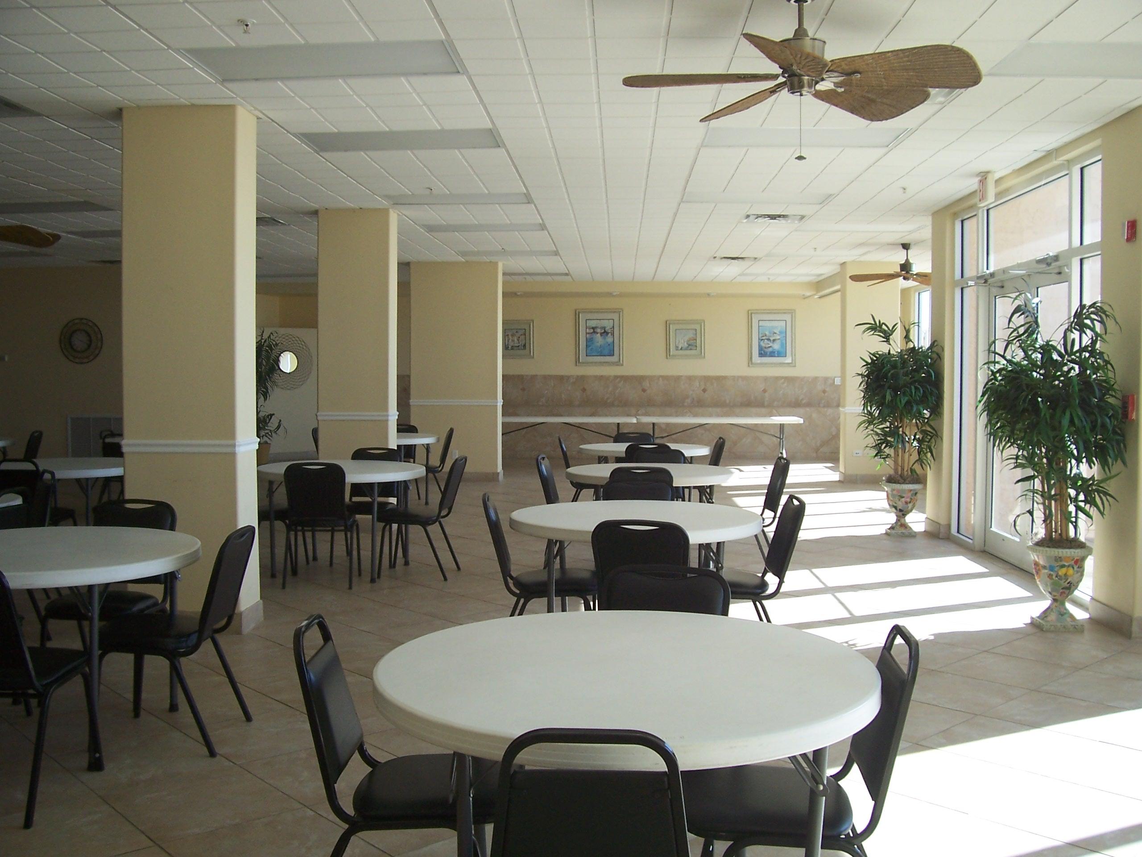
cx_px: 571
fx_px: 1122
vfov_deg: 41.8
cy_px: 428
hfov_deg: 54.0
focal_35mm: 34
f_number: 2.7
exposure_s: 1/125
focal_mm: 5.6
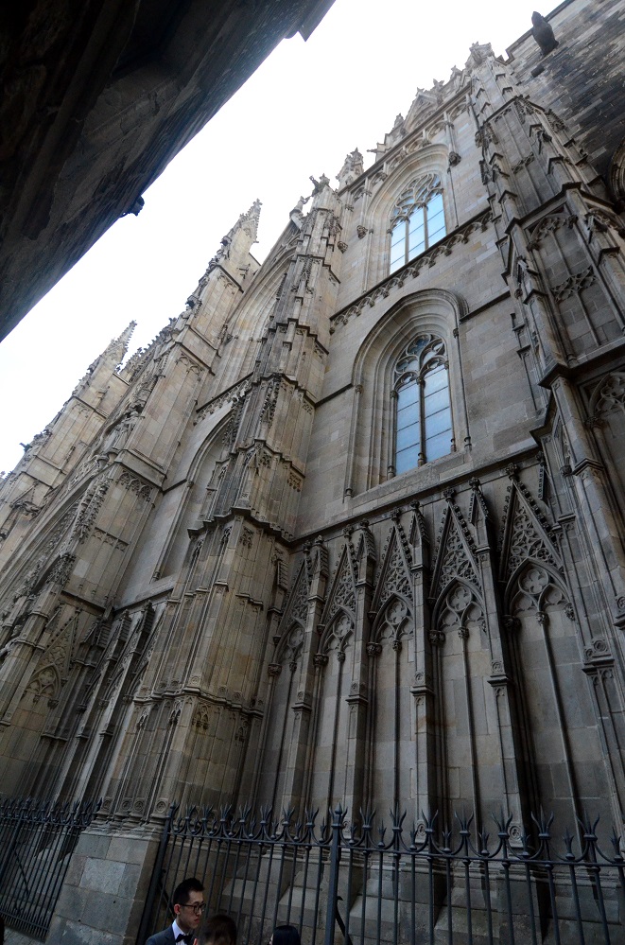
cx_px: 312
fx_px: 471
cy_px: 472
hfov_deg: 67.1
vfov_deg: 90.1
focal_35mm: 18
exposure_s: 1/5000
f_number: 4.5
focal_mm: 12
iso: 3200
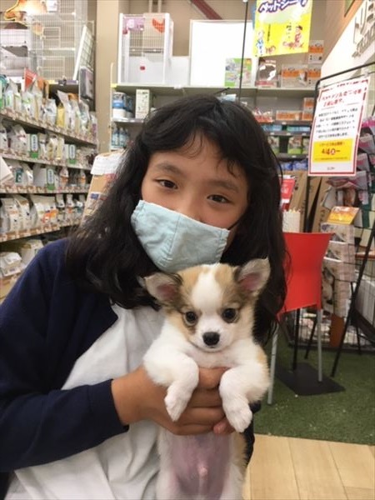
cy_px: 250
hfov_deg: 48.2
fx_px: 419
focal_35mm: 29
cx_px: 188
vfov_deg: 61.7
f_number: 2.2
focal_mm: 4.15
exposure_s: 1/33
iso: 50
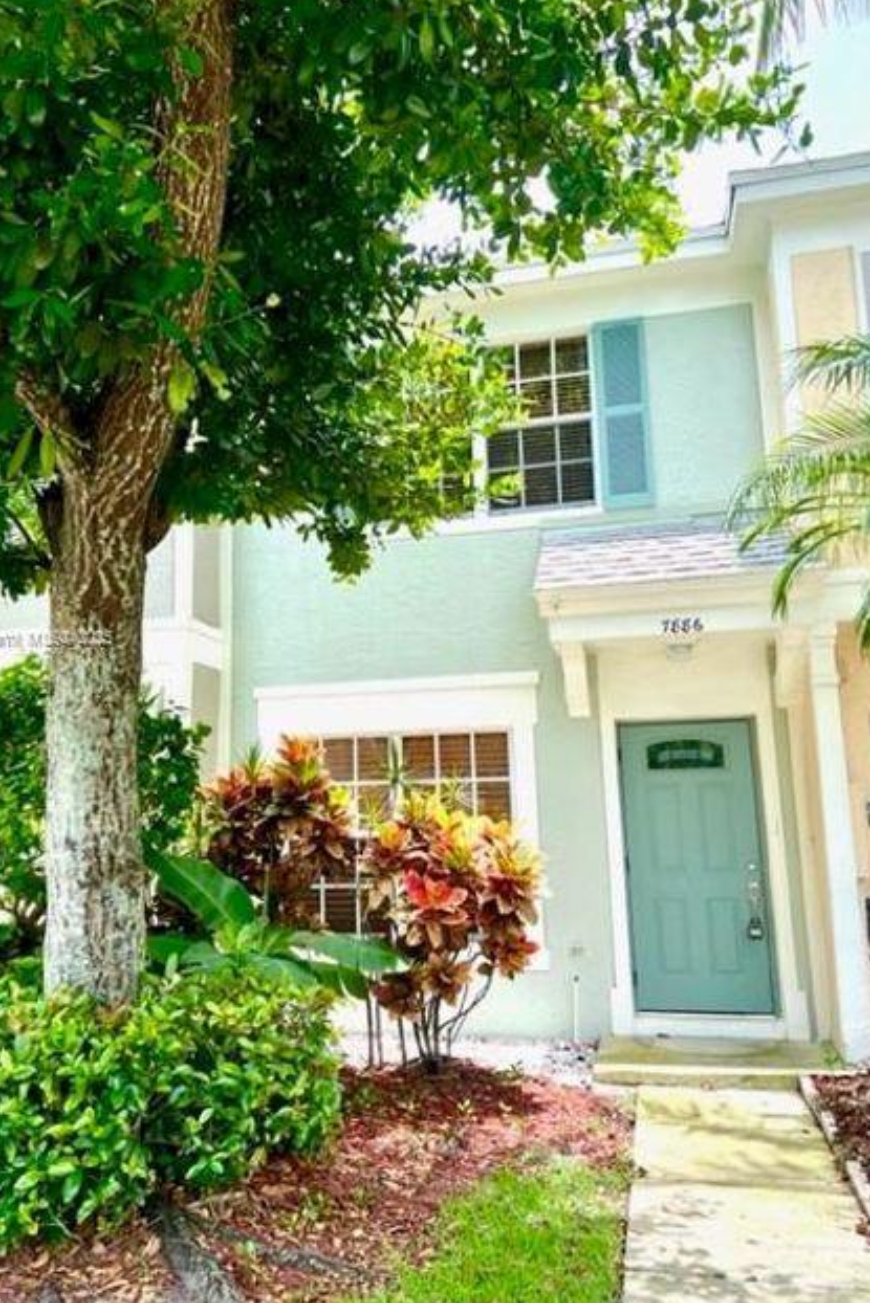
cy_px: 638
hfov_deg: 44.9
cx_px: 386
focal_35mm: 29
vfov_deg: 63.6
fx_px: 1051
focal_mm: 5.7
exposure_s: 1/1029
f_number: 1.5
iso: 50
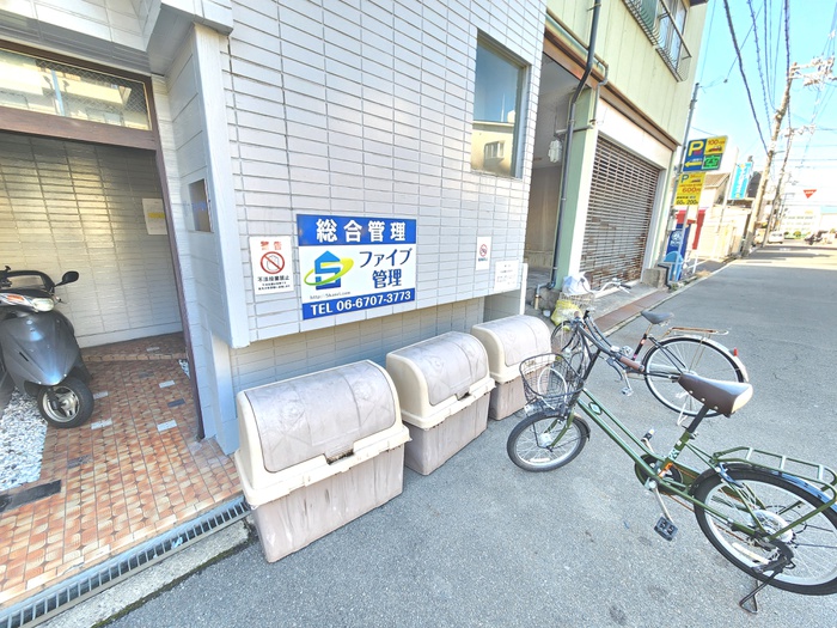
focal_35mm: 13
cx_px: 418
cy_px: 314
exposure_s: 1/100
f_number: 2.2
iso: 80
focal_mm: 2.2
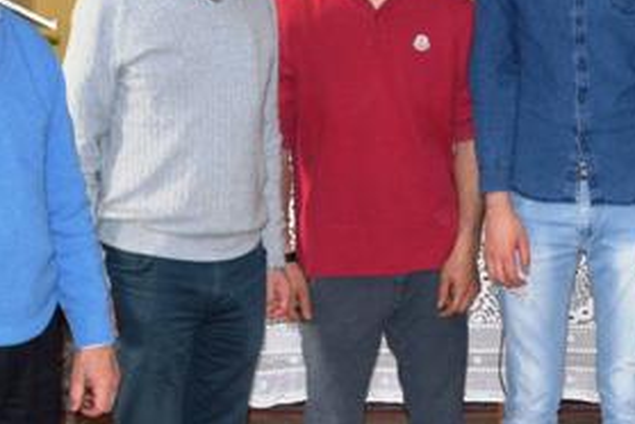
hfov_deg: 20.6
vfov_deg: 14.1
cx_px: 583
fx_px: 1711
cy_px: 146
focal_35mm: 97
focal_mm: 20
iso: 720
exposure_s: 1/60
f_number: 3.8
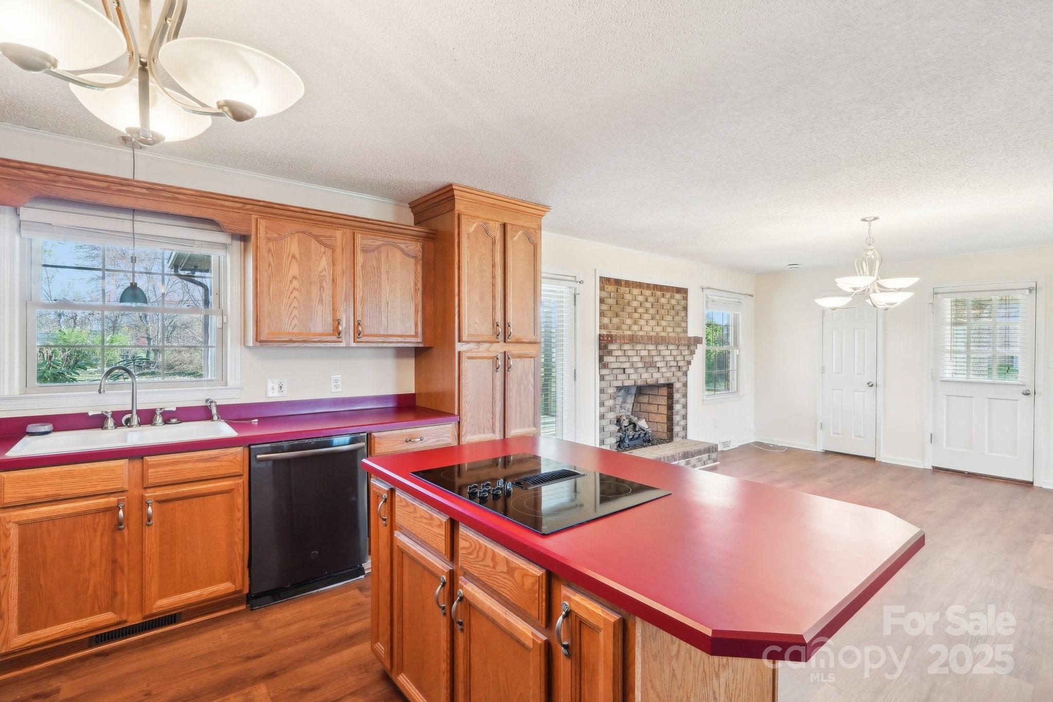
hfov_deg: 92.4
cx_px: 526
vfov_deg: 69.6
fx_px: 504
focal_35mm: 17
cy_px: 351
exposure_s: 1/8
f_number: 8
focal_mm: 11.5
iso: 400
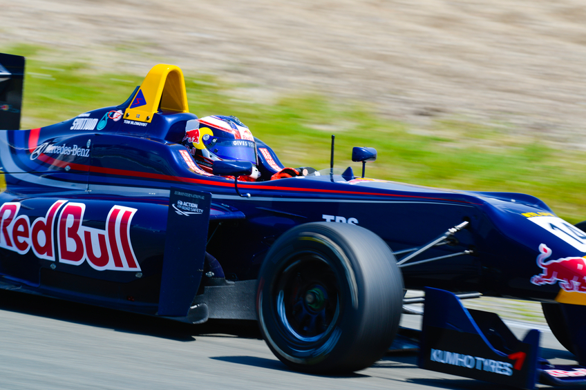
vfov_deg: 4.6
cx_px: 293
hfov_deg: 6.9
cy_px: 195
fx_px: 4882
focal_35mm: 300
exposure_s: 1/200
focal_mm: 300
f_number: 11
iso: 100
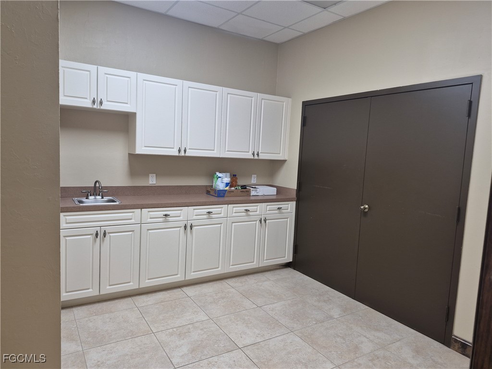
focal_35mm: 23
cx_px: 246
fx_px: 327
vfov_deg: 58.9
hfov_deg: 73.9
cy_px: 184
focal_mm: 5.4
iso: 200
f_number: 1.8
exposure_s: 1/120
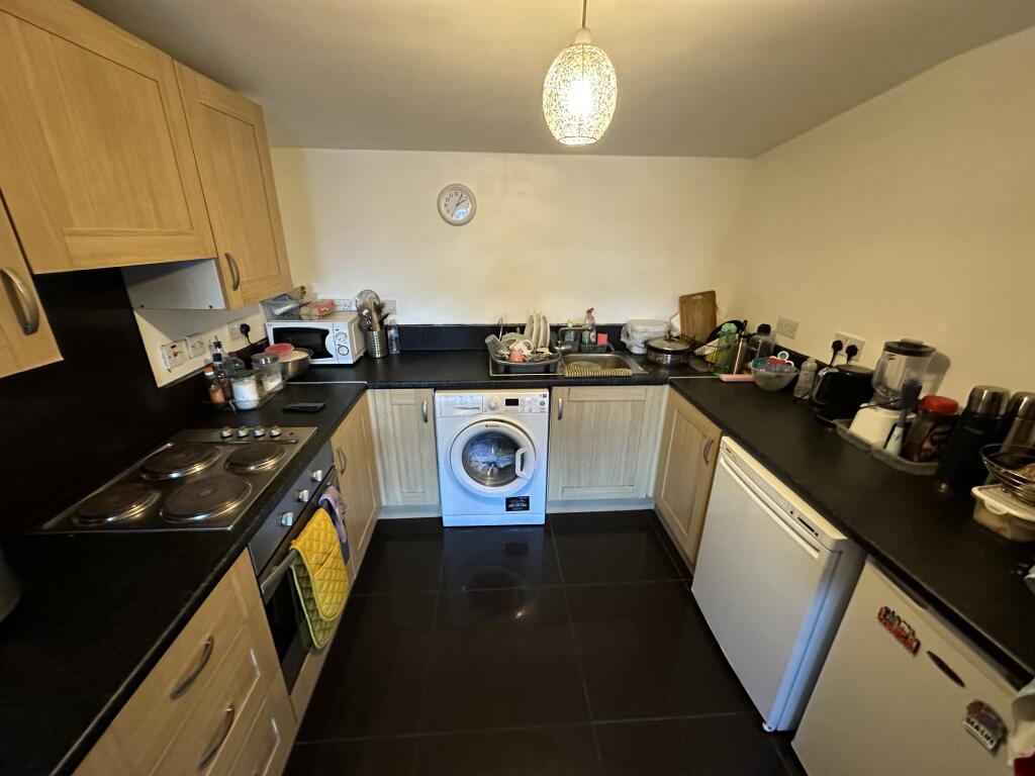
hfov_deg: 102.1
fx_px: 419
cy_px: 388
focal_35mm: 14
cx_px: 518
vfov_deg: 85.7
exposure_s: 1/50
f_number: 2.2
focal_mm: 2.22
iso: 800
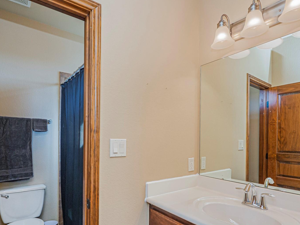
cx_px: 153
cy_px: 141
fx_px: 182
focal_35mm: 21
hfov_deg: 79.0
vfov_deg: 62.5
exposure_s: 1/250
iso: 500
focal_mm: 7
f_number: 6.3
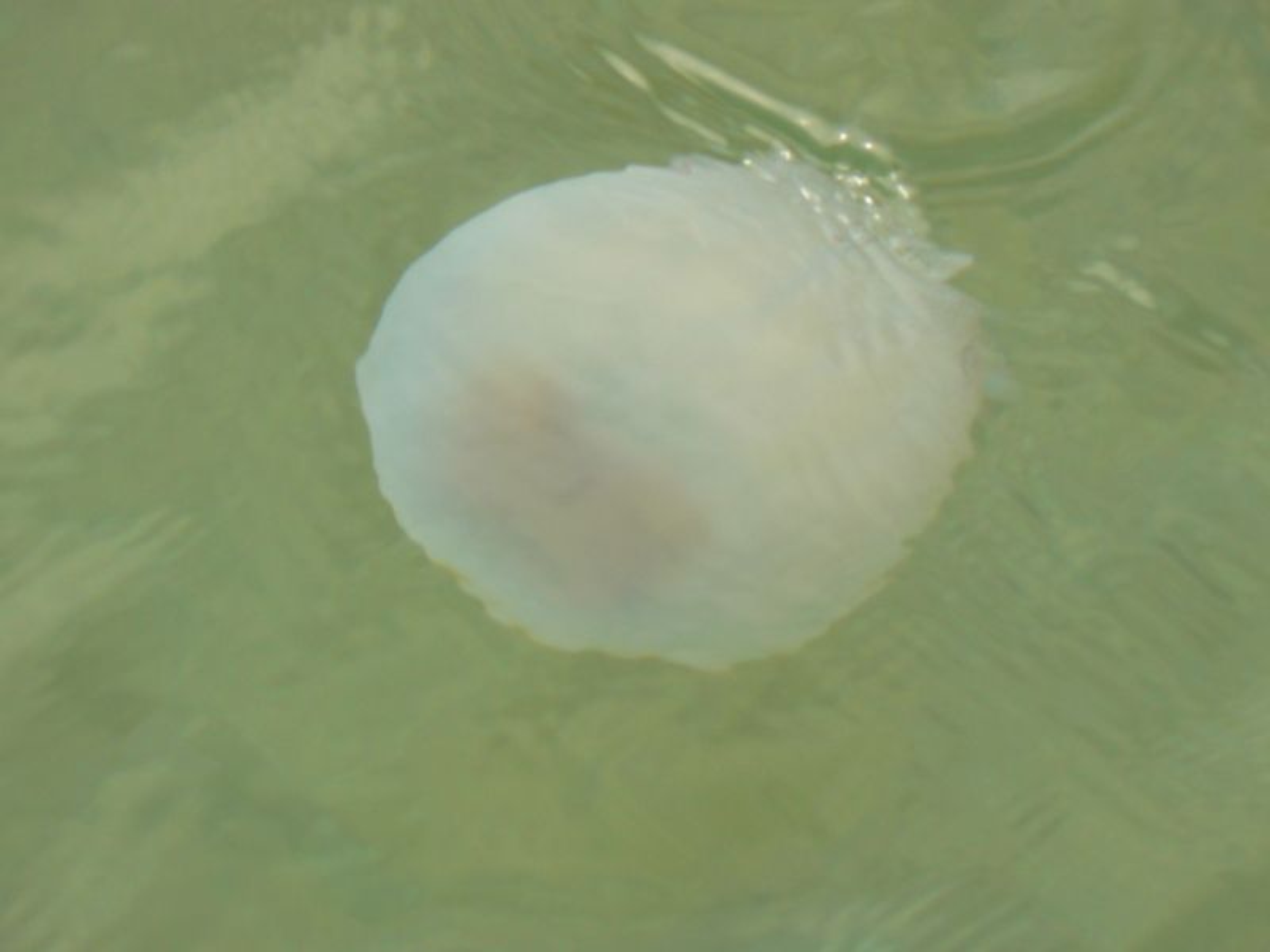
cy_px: 476
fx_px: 12988
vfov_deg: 4.2
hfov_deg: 5.6
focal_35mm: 354
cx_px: 635
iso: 80
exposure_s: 1/250
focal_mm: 59
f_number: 5.6
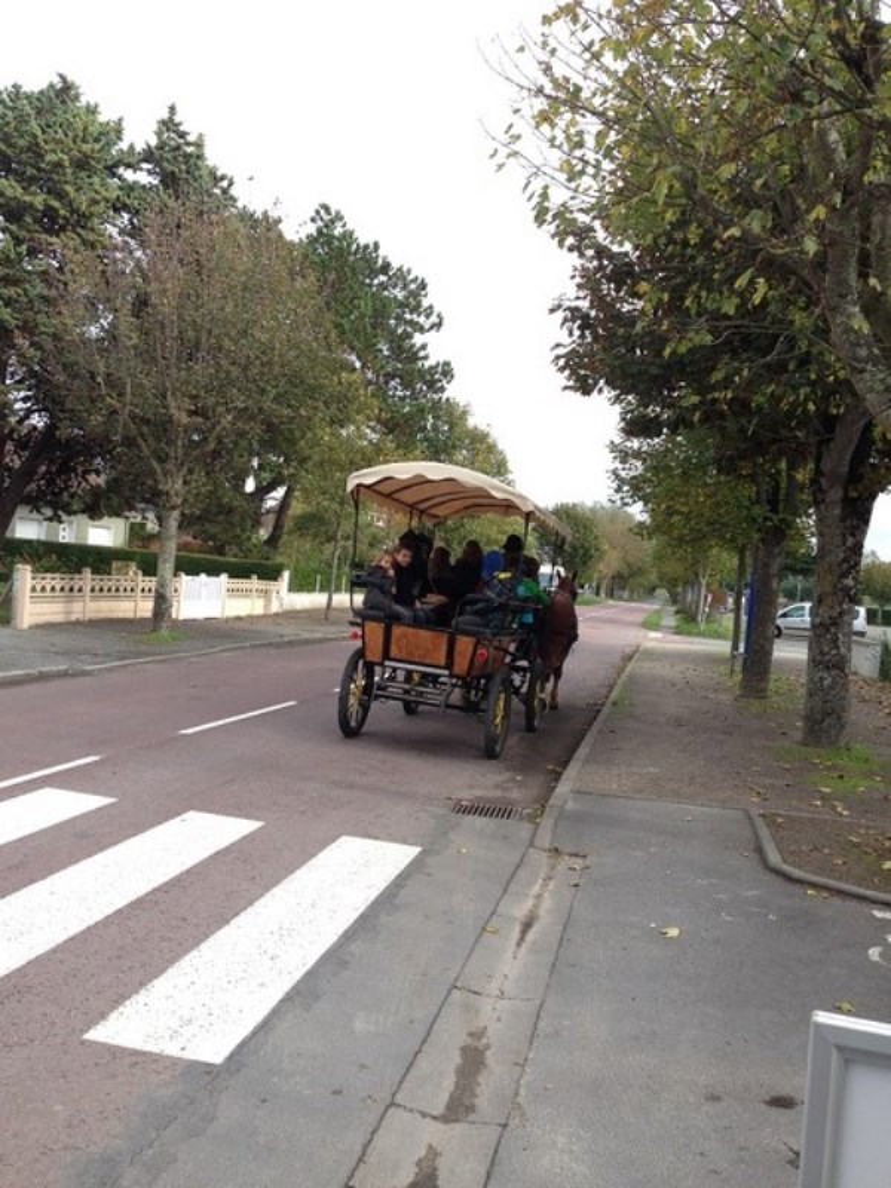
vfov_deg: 55.4
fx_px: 1133
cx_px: 446
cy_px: 594
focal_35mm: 33
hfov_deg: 42.9
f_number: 2.4
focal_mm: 4.12
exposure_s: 1/547
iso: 50
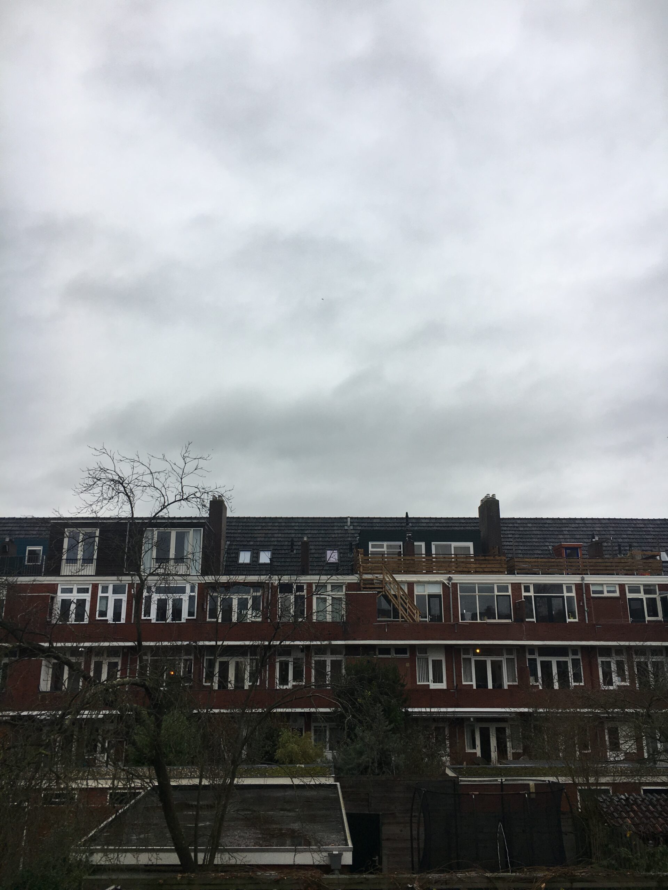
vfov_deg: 61.7
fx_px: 746
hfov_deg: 48.2
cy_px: 445
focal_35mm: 29
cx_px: 334
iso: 25
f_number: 2.2
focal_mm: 4.15
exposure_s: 1/238
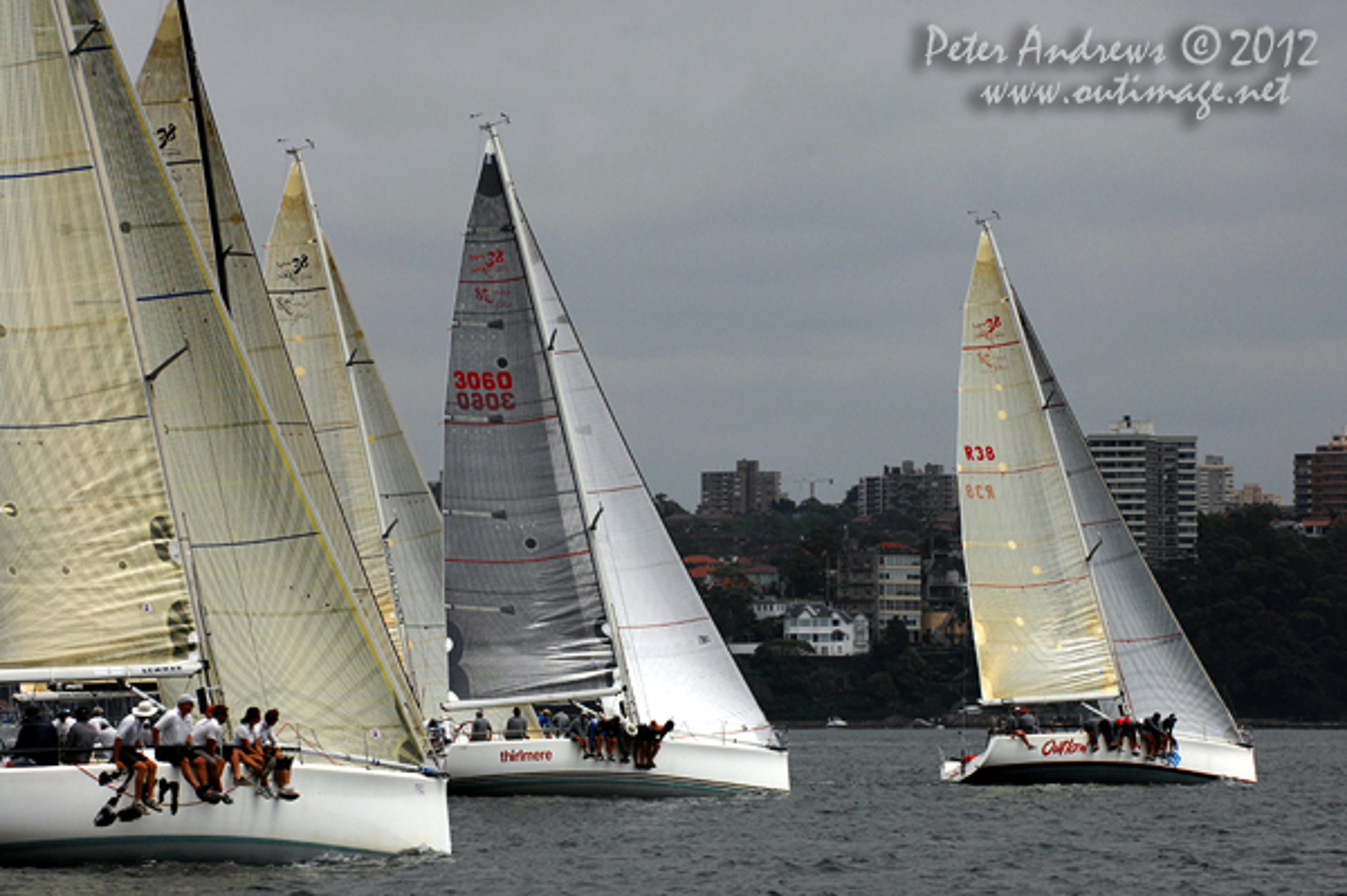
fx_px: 7851
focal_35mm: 210
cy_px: 448
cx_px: 674
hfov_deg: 9.8
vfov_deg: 6.5
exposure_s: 1/1000
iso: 400
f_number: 8.5
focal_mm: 140
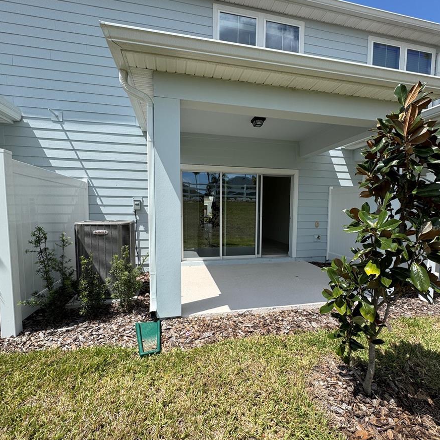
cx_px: 225
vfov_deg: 83.9
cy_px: 227
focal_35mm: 17
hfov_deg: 84.0
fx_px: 244
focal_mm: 2.22
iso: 50
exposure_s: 1/1536
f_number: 2.2
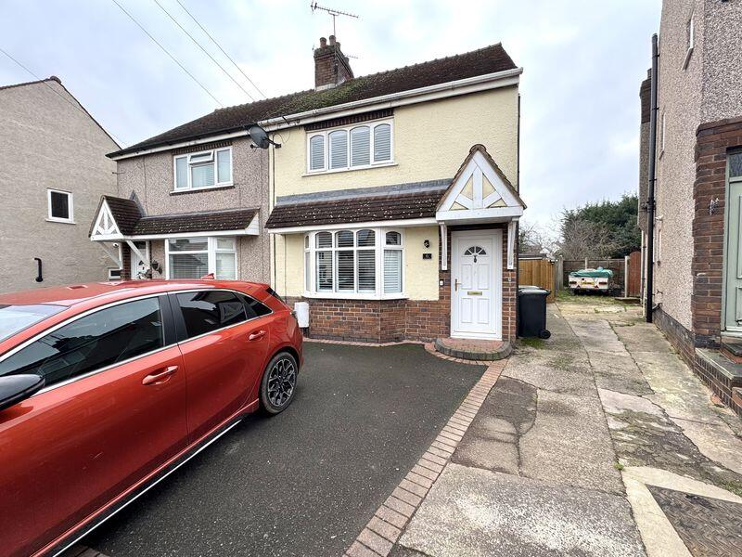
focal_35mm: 14
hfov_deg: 102.1
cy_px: 278
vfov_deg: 85.7
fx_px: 300
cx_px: 371
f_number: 2.2
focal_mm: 2.22
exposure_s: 1/191
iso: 40
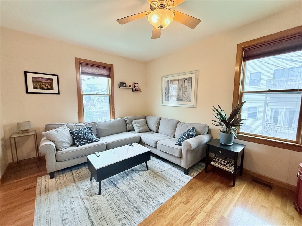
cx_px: 151
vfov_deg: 85.7
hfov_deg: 102.1
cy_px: 113
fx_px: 122
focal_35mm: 14
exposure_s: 1/120
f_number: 2.2
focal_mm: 2.22
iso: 320
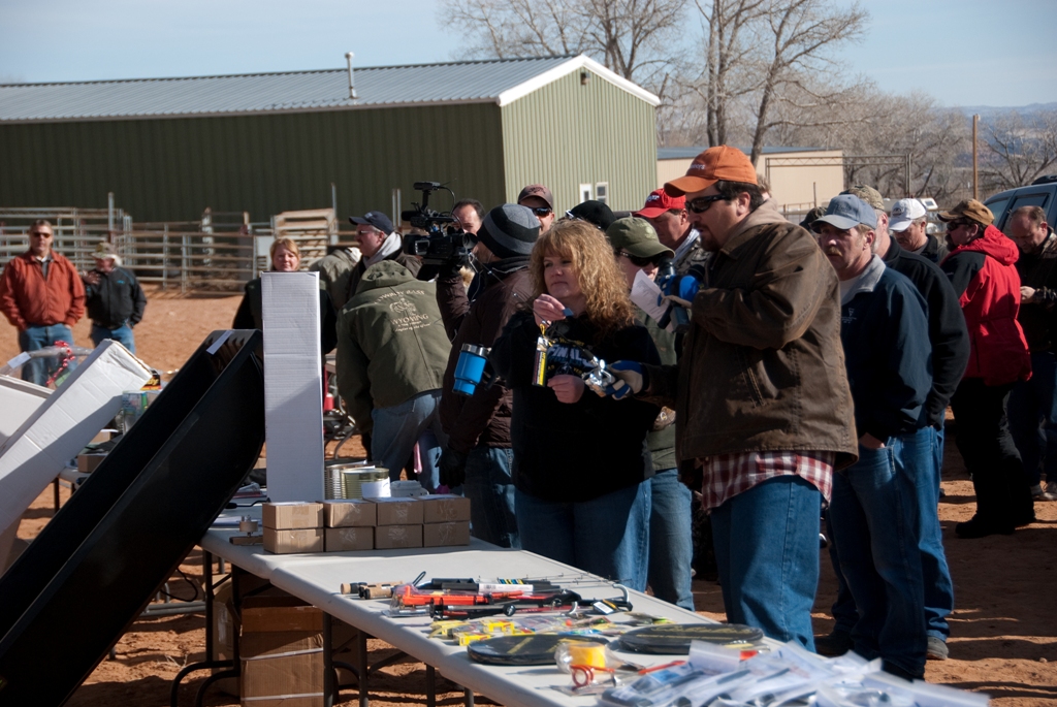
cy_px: 354
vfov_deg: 14.1
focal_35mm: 98
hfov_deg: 20.9
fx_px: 2865
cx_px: 528
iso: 200
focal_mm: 65
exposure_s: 1/1250
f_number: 5
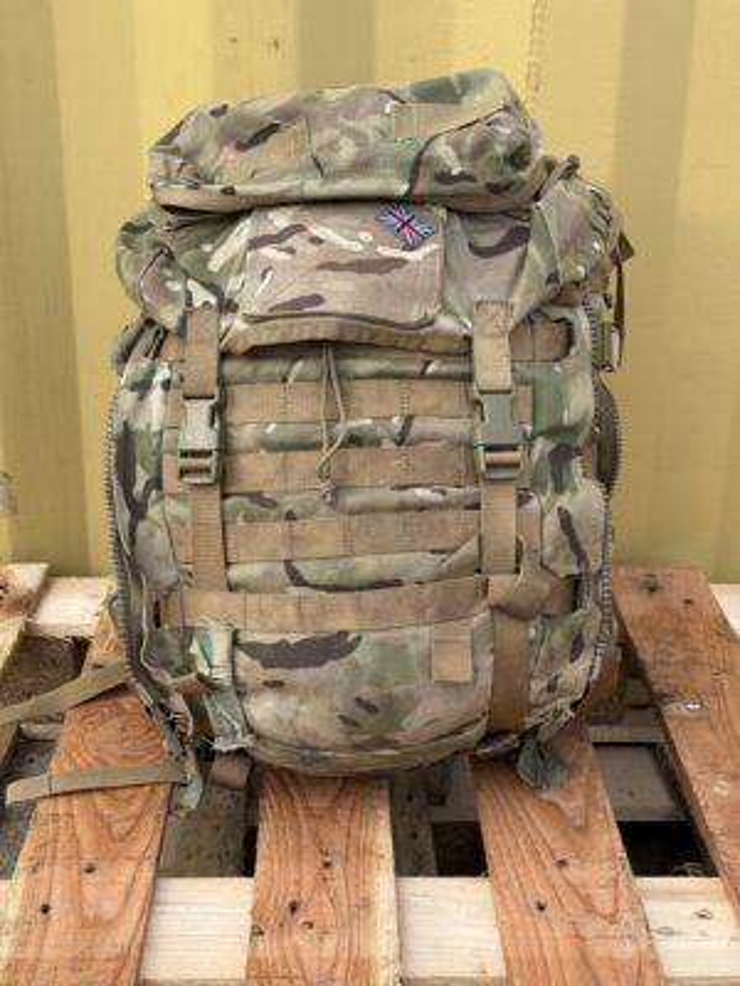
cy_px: 493
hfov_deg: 30.3
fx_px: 1368
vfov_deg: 39.7
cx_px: 370
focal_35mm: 48
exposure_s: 1/786
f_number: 1.78
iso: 64
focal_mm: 6.76
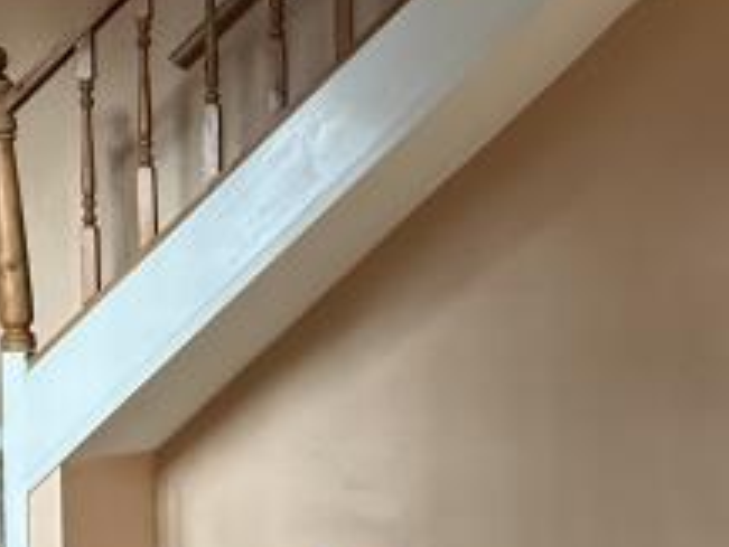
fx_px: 1391
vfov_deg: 22.3
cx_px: 195
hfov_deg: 29.0
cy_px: 275
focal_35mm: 66
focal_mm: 2.22
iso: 320
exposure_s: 1/65
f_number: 2.2
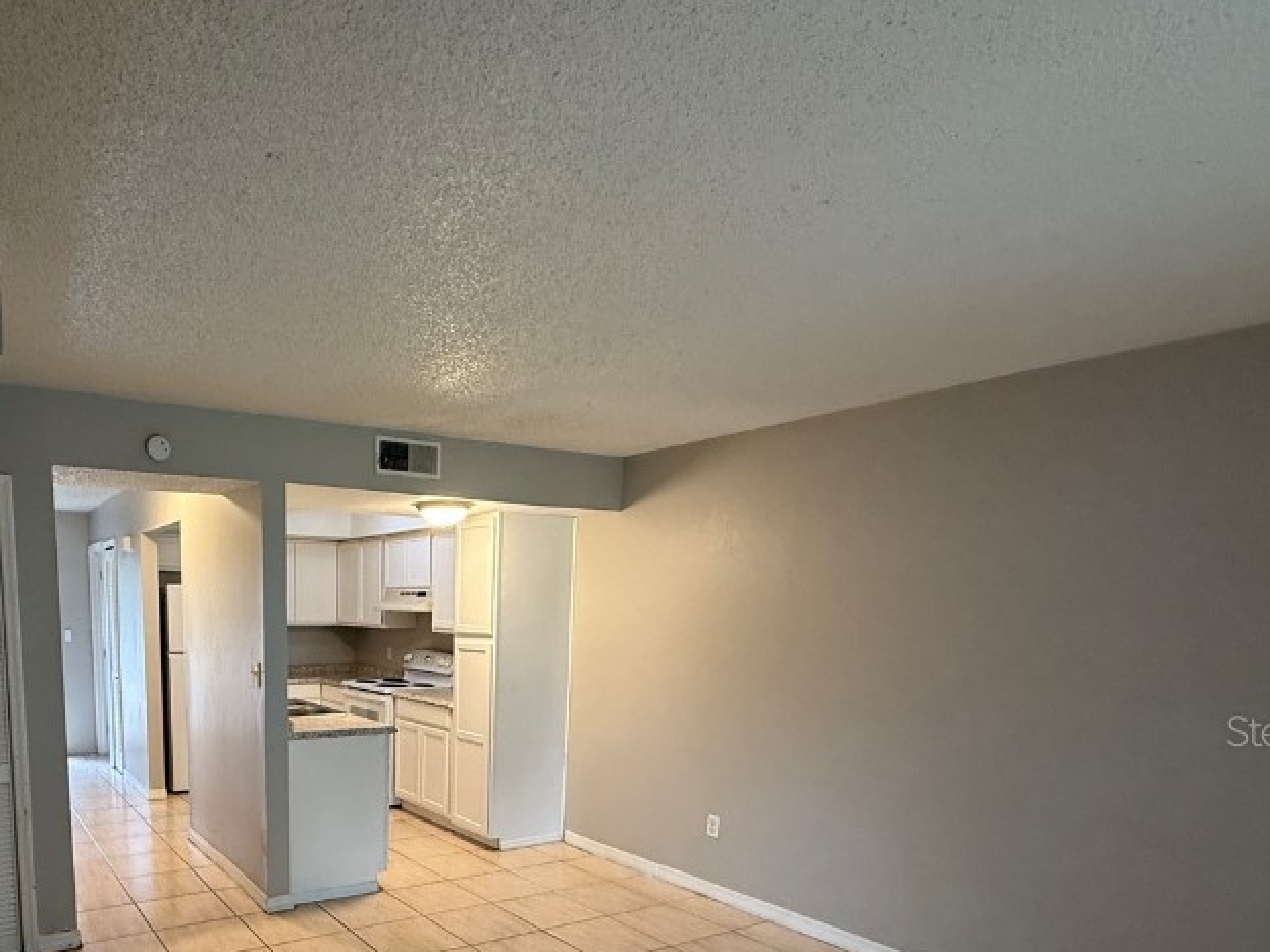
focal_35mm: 23
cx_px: 375
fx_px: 844
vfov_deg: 55.6
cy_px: 730
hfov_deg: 70.7
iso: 200
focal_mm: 2.22
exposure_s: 1/60
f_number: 2.2
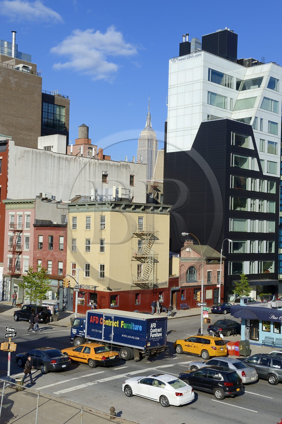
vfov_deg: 41.1
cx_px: 141
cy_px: 212
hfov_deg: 28.0
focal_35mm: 48
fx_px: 565
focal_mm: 48
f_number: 11
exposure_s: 1/320
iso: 200
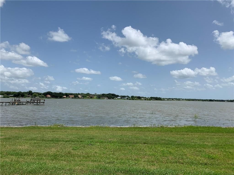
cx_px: 117
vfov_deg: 53.1
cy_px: 88
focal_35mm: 26
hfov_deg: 67.3
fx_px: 176
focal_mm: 4.25
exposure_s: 1/3401
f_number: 1.8
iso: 25
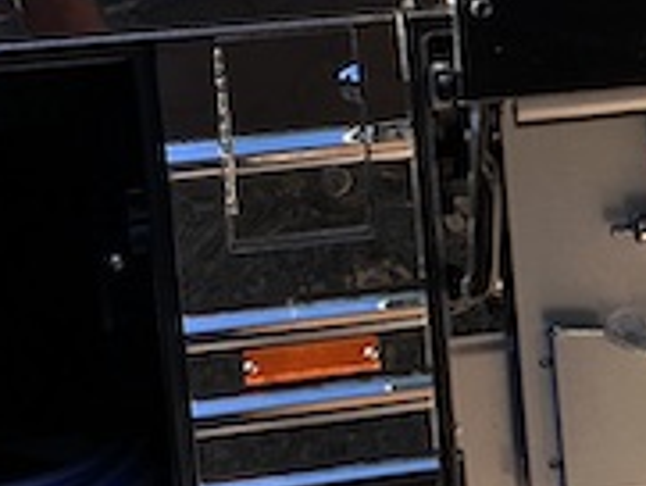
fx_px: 2988
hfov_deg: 11.6
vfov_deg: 9.3
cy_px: 172
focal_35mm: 160
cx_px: 1106
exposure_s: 1/442
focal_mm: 4.15
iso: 25
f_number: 2.2
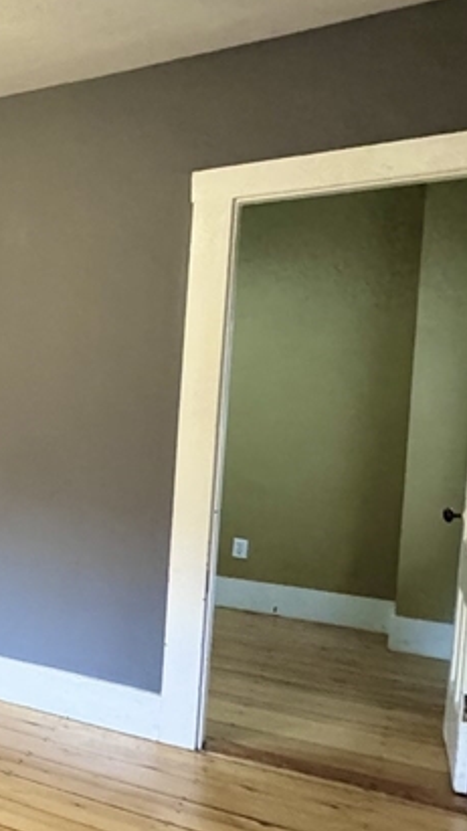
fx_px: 837
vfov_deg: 52.8
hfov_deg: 20.6
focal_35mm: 38
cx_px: -394
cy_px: 431
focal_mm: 2.22
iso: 800
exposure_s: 1/60
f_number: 2.2
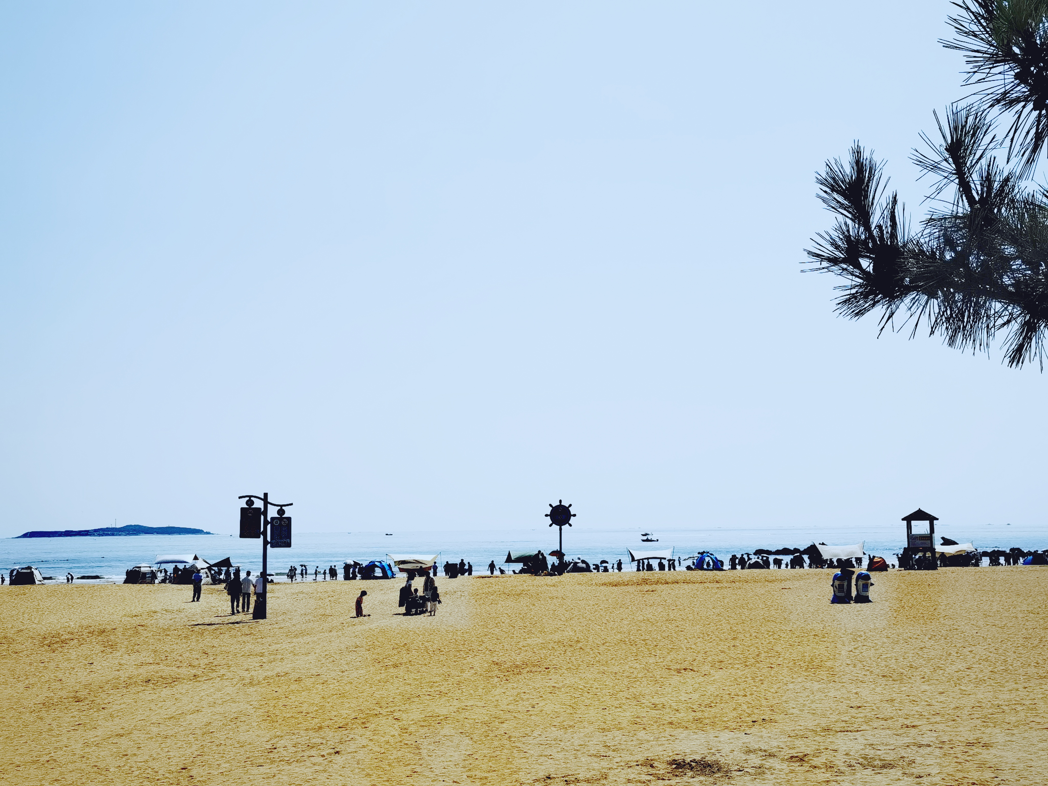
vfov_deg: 32.9
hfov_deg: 42.9
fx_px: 1332
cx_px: 524
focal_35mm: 44
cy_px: 393
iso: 50
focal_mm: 6.67
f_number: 1.9
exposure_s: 1/11236
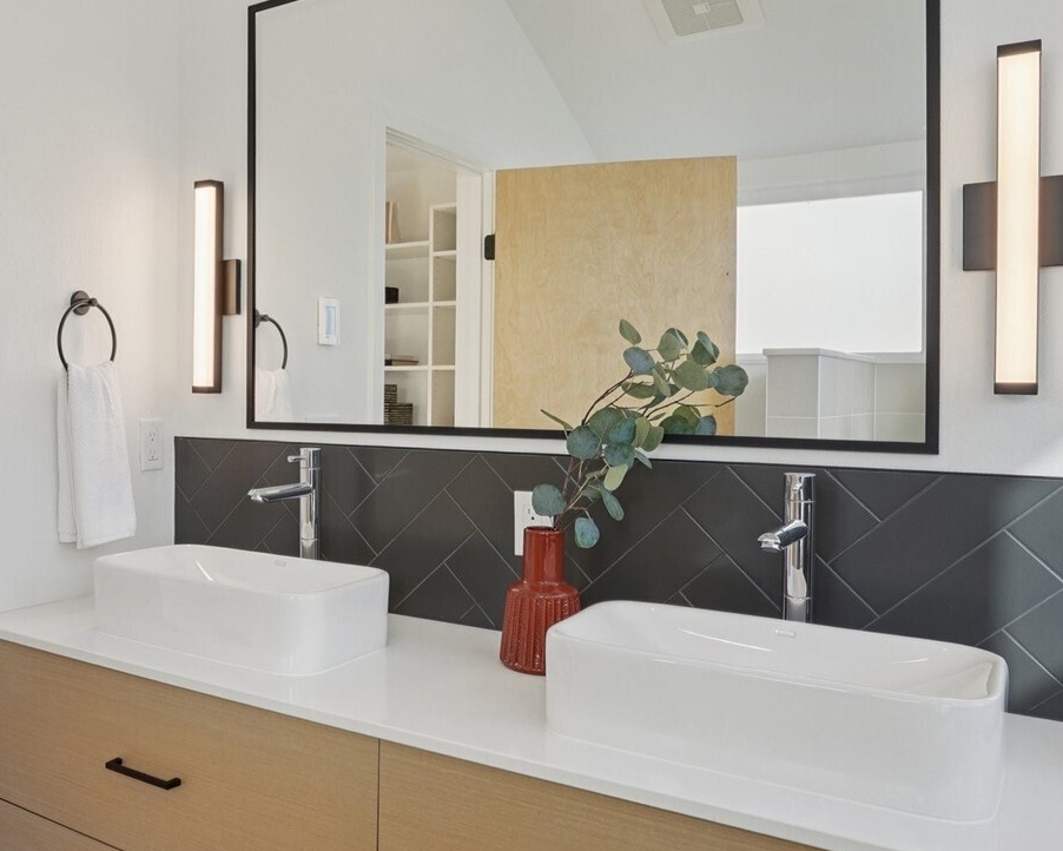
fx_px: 944
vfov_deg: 48.5
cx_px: 183
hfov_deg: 54.0
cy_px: 395
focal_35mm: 30
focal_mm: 17
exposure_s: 1/125
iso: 320
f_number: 8
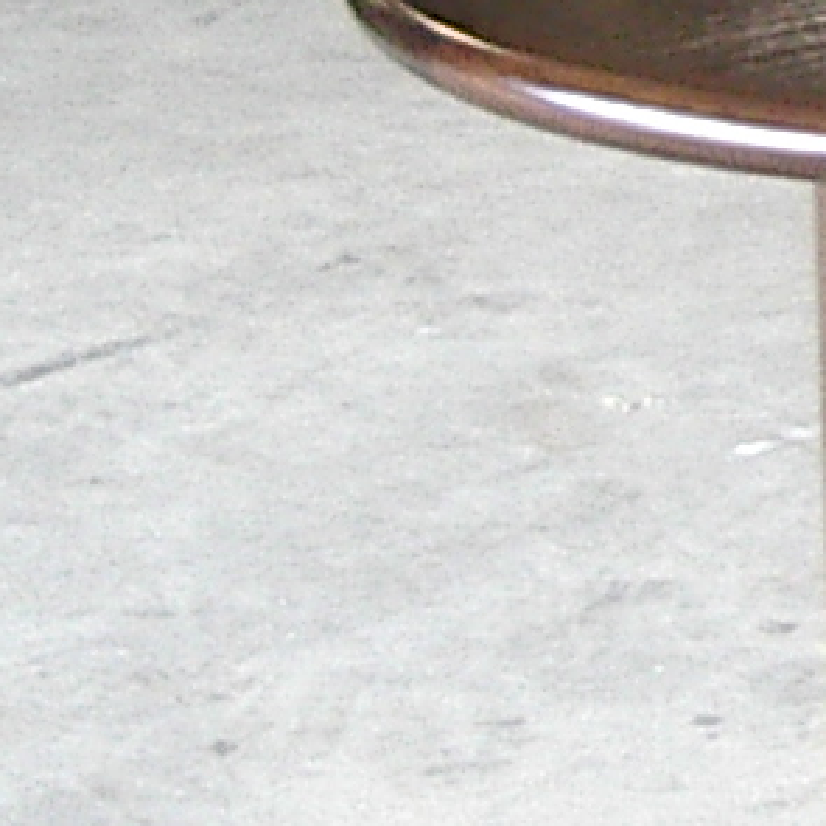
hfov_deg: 7.0
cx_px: 2055
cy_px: -210
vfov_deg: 7.4
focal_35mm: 233
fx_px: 6290
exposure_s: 1/30
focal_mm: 5.8
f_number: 2.6
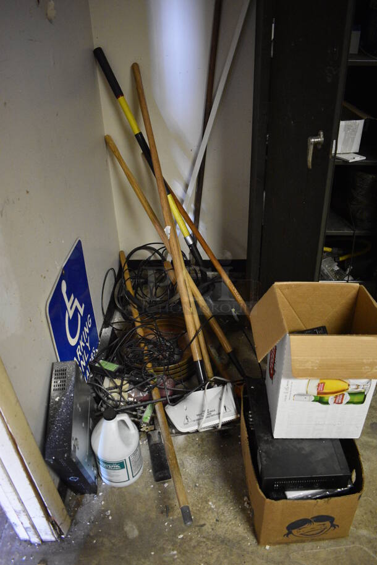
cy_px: 282
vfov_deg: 67.3
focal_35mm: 27
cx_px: 188
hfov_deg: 48.0
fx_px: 423
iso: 2800
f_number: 3.5
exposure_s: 1/30
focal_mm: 18
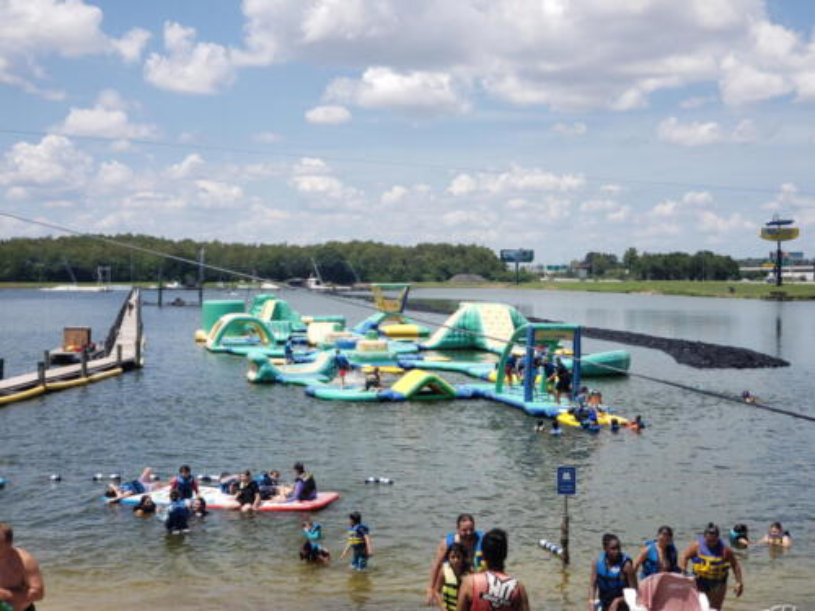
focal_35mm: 52
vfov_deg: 28.0
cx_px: 408
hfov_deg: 36.8
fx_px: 1224
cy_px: 306
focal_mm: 6
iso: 32
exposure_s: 1/818
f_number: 2.4
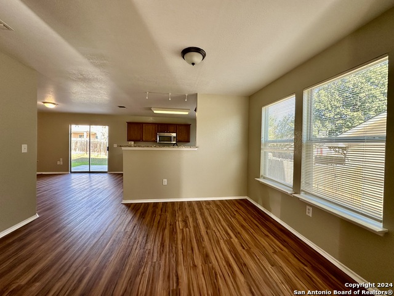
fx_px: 159
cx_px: 197
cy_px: 148
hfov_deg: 102.1
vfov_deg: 85.7
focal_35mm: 14
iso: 125
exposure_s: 1/99
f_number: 2.2
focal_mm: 2.22
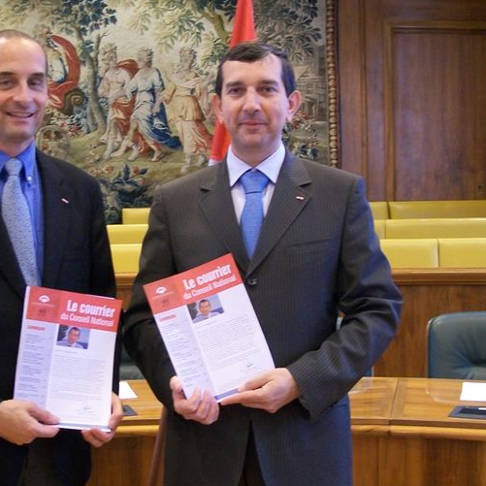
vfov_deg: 29.5
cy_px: 229
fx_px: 921
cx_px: 137
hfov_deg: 29.2
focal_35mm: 58
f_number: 3.1
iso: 160
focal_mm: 7.6
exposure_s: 1/20
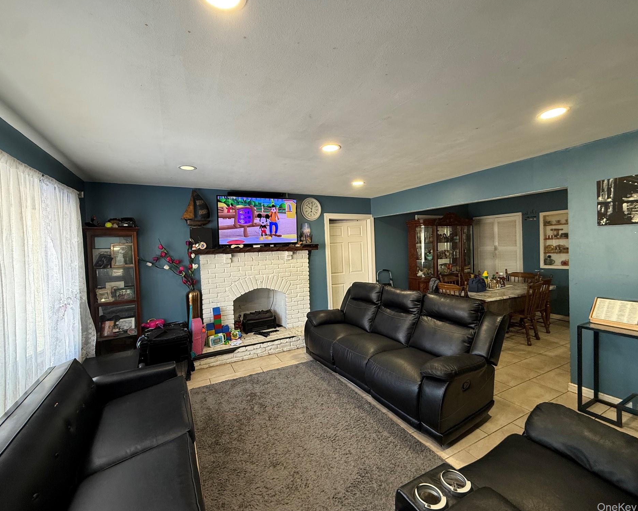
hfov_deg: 96.8
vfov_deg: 84.0
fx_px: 283
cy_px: 253
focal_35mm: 15
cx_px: 317
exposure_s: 1/60
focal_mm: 2.22
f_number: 2.2
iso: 250
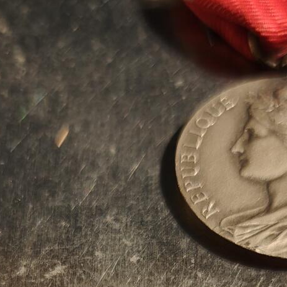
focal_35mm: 79
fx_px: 741
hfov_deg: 21.9
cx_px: 123
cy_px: 417
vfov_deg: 19.4
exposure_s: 1/164
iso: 250
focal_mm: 6.06
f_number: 1.6
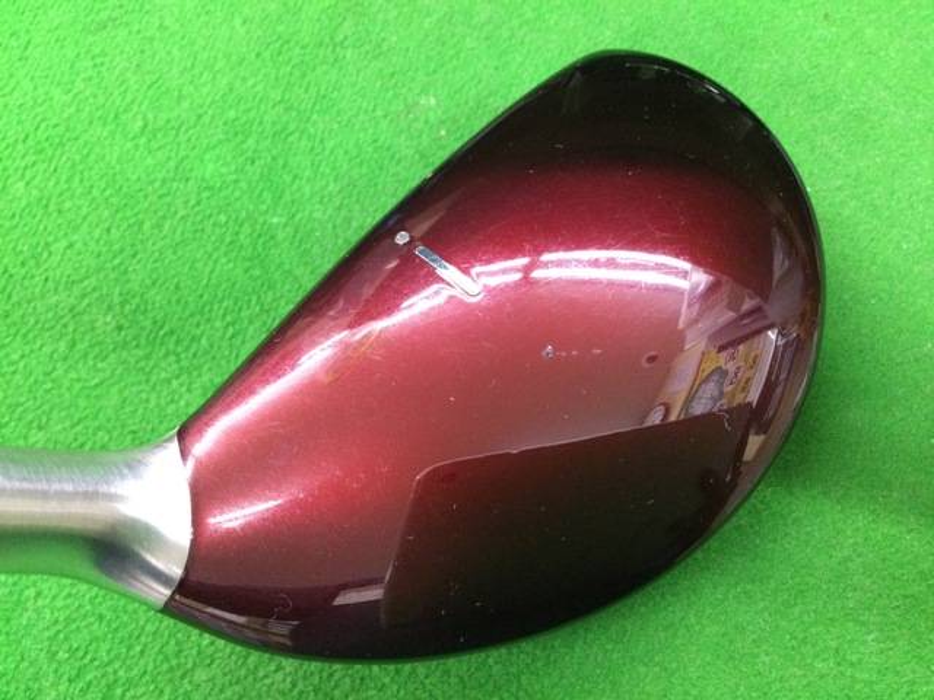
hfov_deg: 58.4
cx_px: 467
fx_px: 836
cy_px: 350
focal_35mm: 31
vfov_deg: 45.4
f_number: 2.4
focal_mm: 3.3
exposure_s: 1/15
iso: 200
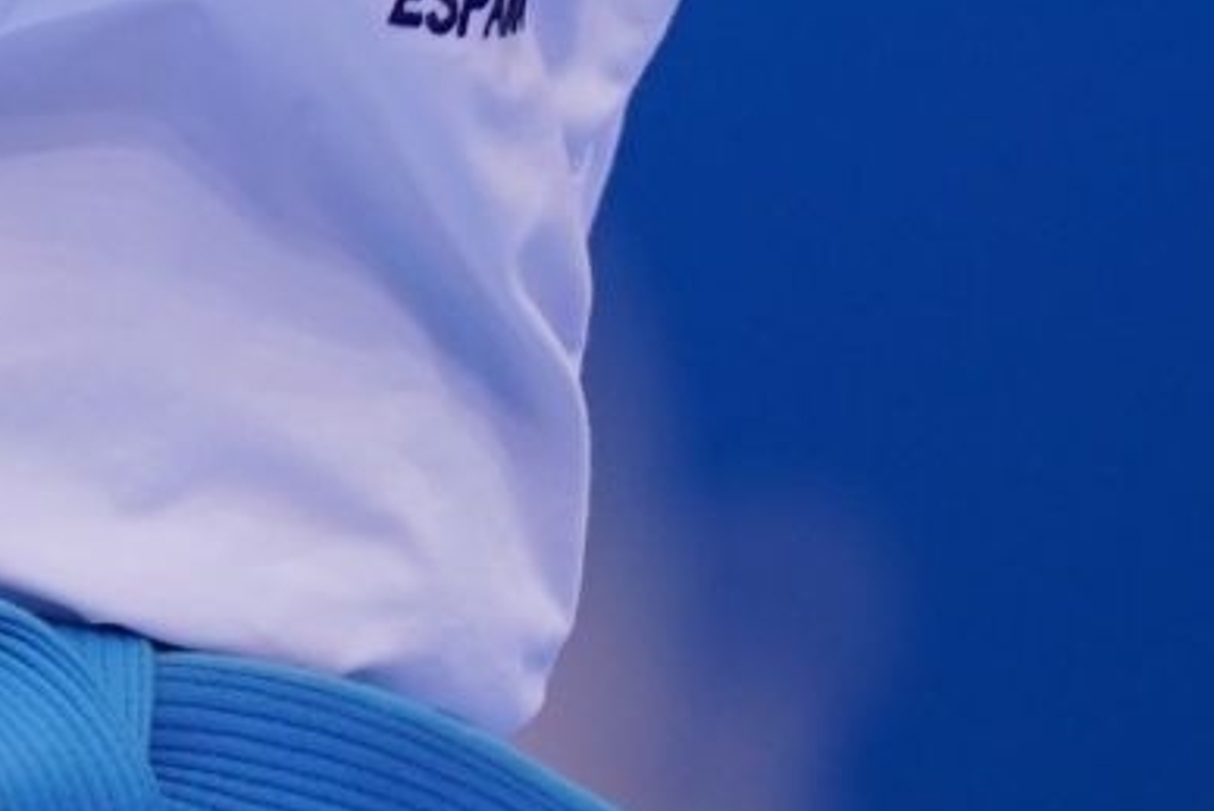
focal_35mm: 2780
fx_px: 93778
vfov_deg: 0.5
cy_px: -1011
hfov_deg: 0.7
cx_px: -548
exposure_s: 1/500
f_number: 2.8
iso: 500
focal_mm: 400
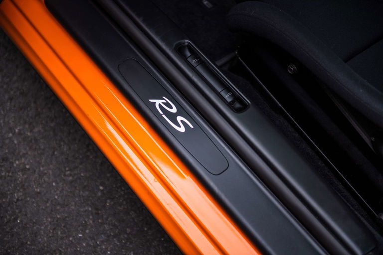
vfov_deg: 19.5
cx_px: 192
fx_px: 745
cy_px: 128
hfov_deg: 28.8
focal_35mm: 70
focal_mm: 70
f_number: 2.8
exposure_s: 1/1000
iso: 400
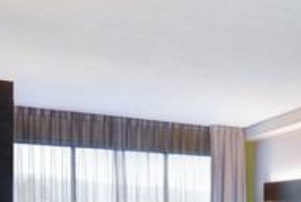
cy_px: 245
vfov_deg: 22.4
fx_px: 467
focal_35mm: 56
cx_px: 470
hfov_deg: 25.3
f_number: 7.1
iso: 250
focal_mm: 11.5
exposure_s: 1/2
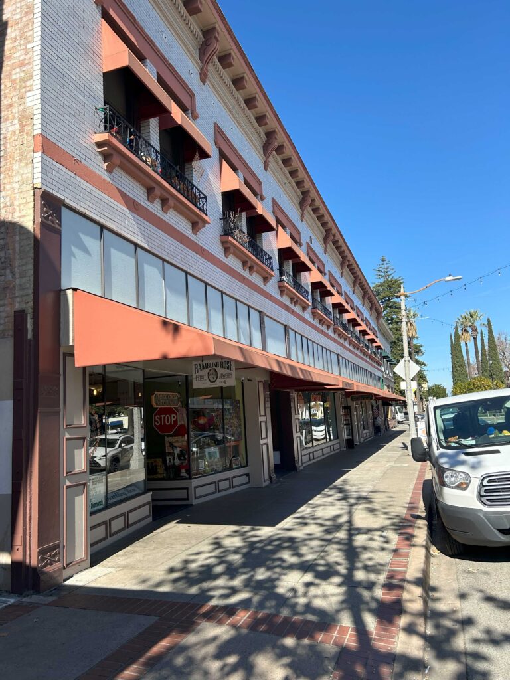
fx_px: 511
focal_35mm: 26
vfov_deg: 67.3
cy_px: 340
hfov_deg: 53.1
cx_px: 255
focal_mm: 5.7
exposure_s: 1/2457
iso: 50
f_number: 1.5
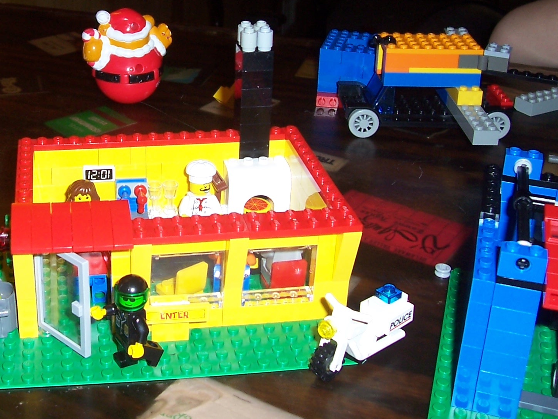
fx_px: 870
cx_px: 154
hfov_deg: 34.9
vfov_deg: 26.6
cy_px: 96
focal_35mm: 54
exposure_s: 1/60
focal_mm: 5.6
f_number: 2.7
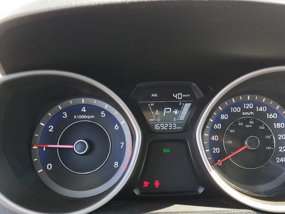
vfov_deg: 42.9
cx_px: 166
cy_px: 116
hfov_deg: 55.1
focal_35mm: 33
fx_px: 272
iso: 61
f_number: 1.5
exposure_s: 1/120
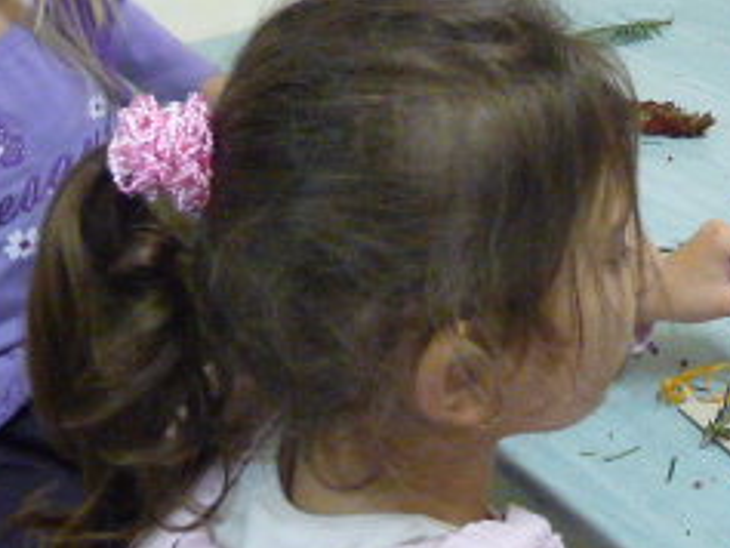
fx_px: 1540
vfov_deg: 19.8
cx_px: 675
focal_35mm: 73
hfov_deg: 25.7
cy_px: 46
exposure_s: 1/40
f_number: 2.8
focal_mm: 4.8
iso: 800
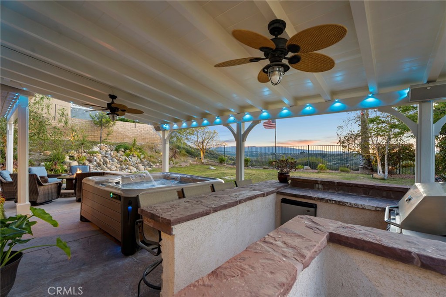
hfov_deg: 96.7
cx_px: 223
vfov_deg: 73.8
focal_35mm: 16
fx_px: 198
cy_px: 148
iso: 400
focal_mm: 16
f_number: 8
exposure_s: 1/6
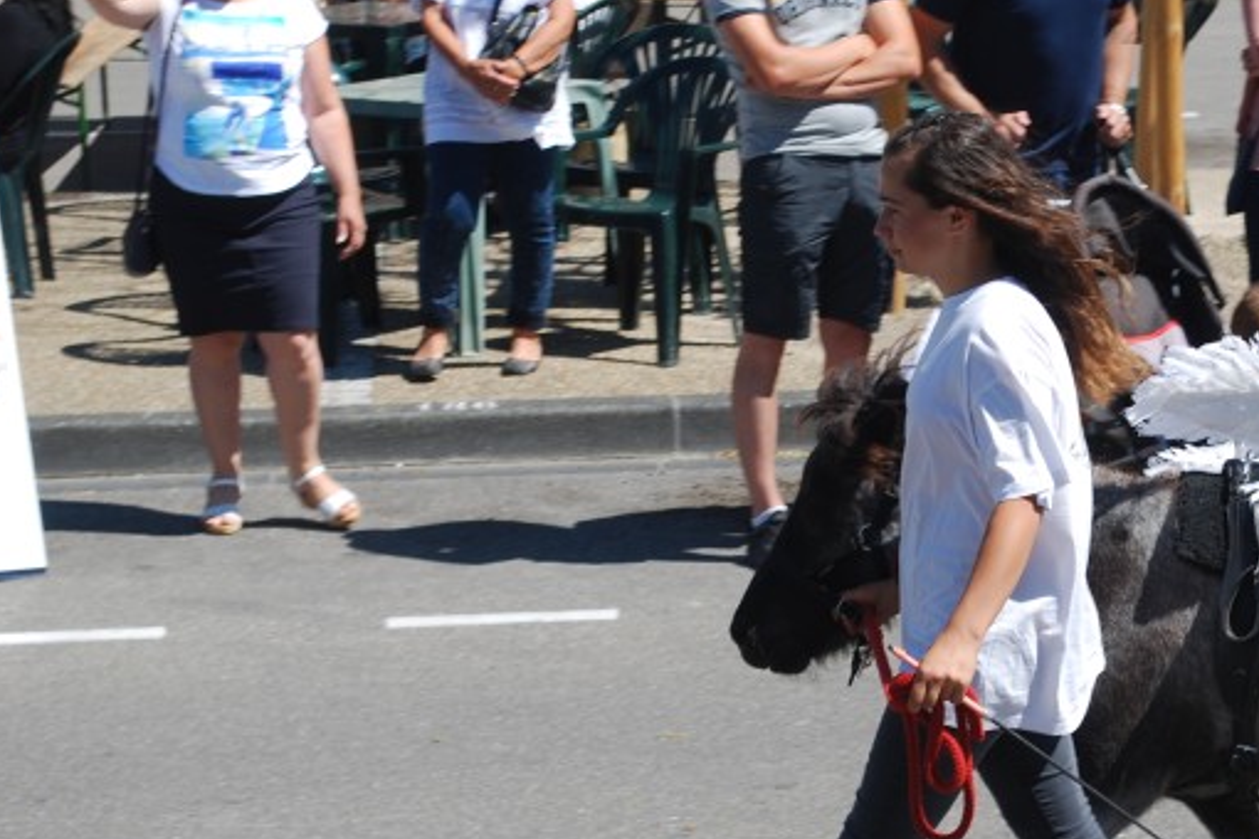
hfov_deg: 15.7
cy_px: 418
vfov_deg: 10.6
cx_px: 973
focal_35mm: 130
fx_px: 4539
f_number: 7.1
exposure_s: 1/200
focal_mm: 55
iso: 100
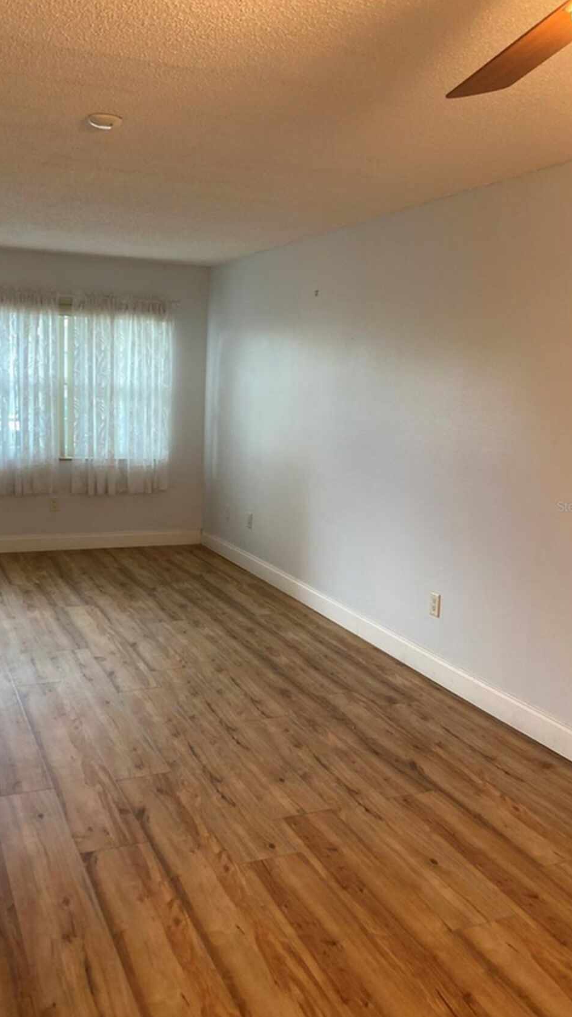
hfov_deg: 37.6
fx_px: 836
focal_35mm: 31
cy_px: 506
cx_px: 230
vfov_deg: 62.6
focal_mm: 3.99
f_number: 1.8
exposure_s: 1/60
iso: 125
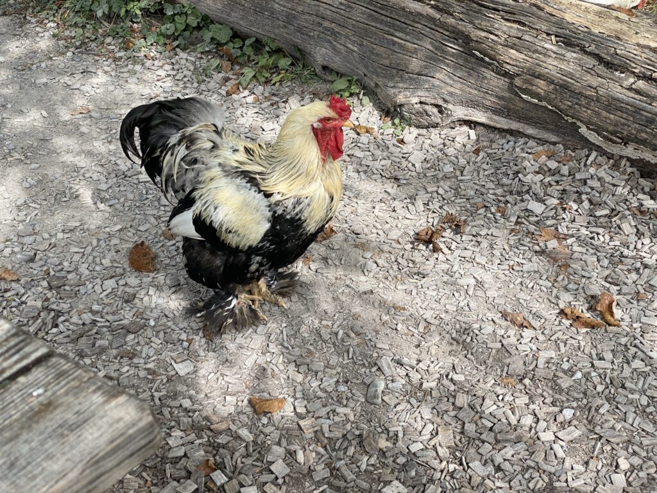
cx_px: 328
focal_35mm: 52
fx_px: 987
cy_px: 246
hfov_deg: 36.8
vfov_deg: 28.0
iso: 20
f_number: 2
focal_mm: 6
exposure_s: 1/410
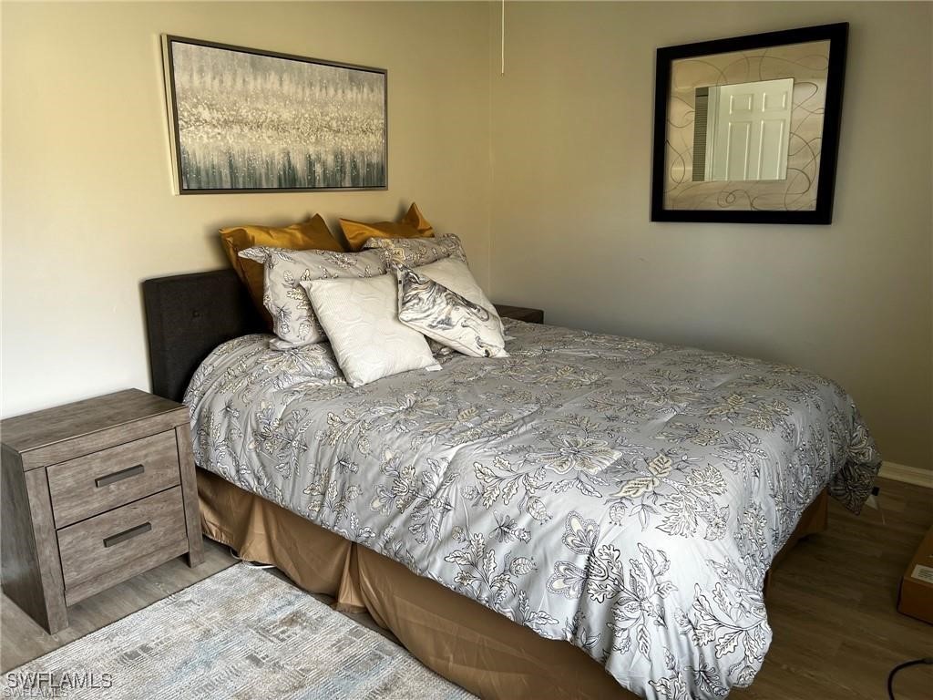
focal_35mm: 26
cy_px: 350
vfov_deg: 53.1
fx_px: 701
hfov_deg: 67.3
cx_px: 466
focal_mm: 5.7
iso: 64
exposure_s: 1/121
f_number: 1.5
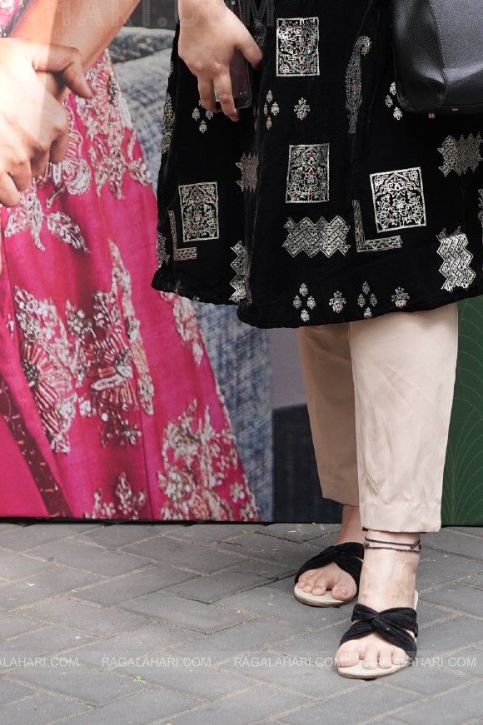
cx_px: 360
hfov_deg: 8.3
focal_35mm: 164
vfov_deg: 12.2
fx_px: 3313
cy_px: -117
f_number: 4
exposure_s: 1/125
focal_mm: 68.2
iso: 250
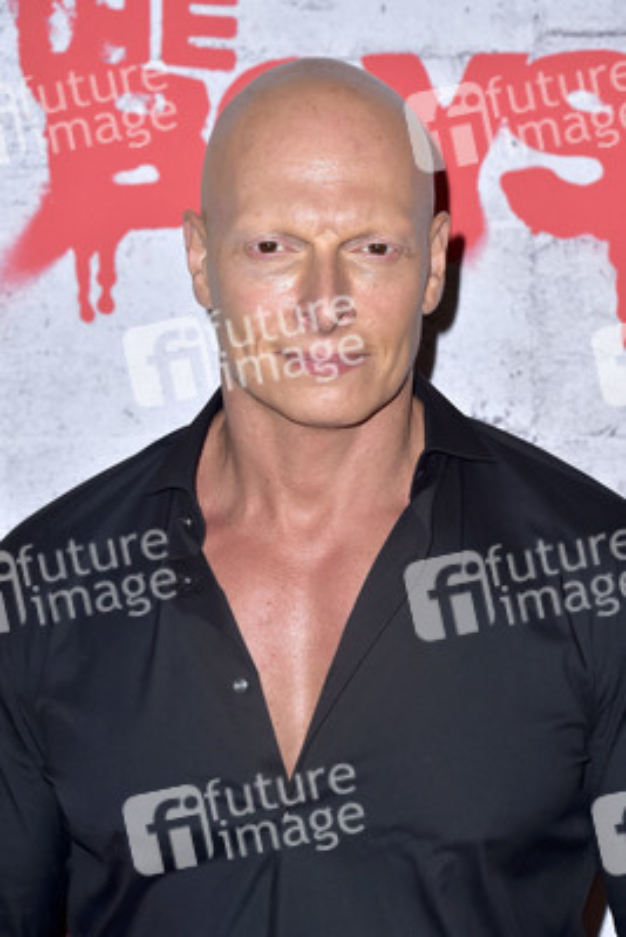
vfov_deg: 13.7
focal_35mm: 150
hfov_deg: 9.2
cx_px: 313
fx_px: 3909
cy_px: 468
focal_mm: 150
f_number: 7.1
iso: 320
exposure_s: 1/250
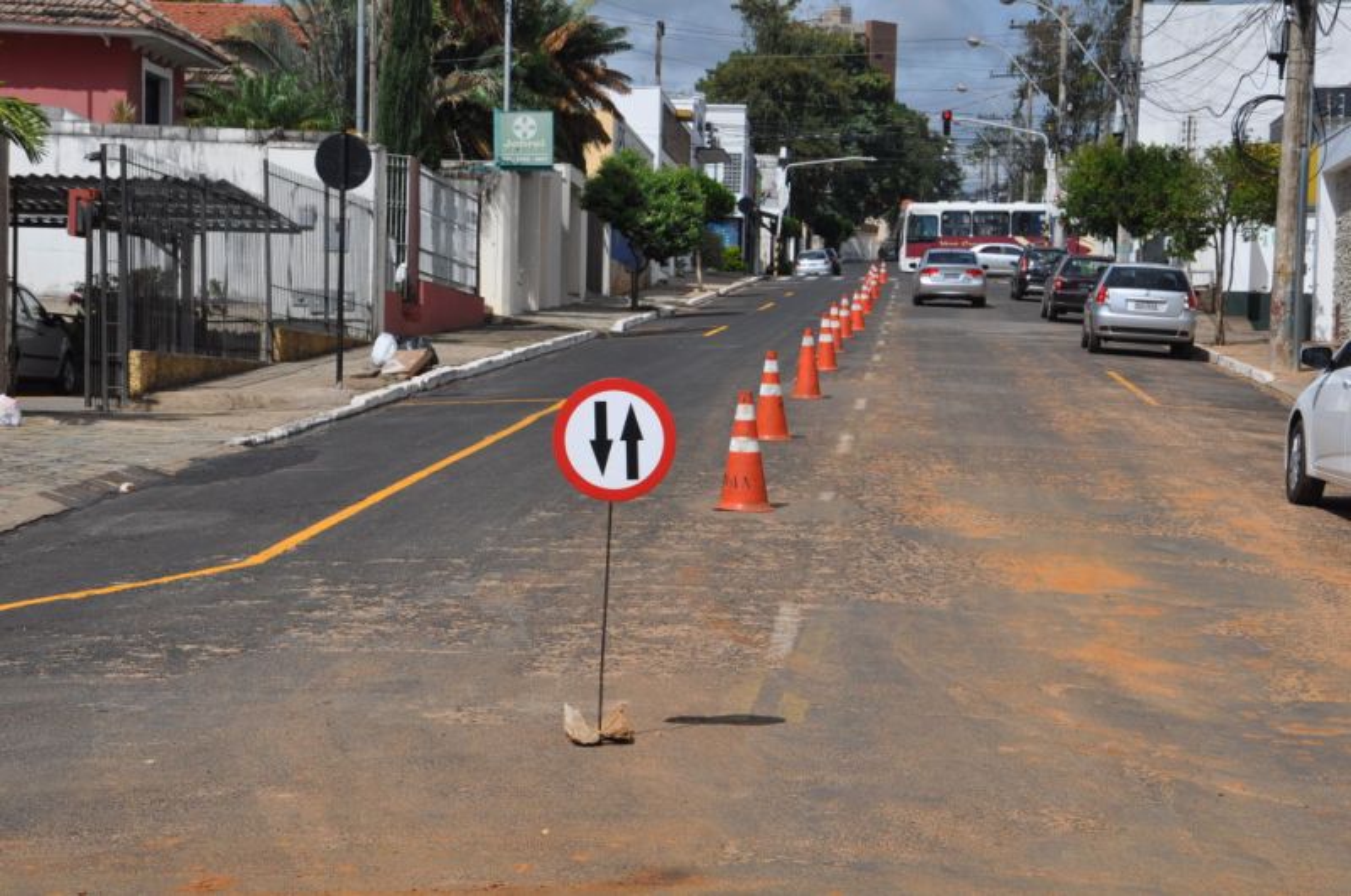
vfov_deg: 17.4
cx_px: 676
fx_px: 2923
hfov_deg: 26.0
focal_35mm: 78
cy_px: 448
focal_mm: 52
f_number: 10
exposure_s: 1/400
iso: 200
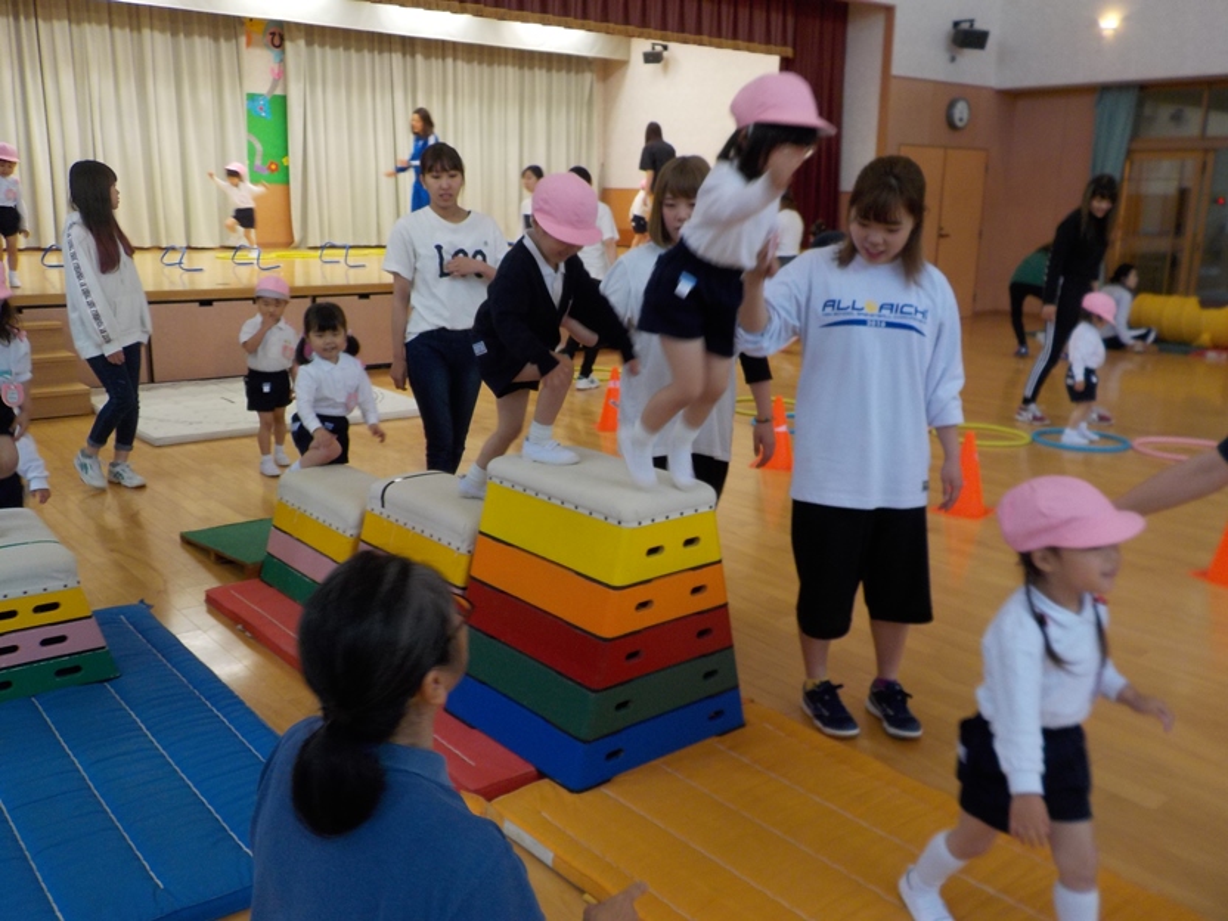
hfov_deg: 60.0
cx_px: 614
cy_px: 460
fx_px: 1064
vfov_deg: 46.8
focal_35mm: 30
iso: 125
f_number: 3.3
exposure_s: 1/40
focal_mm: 4.1
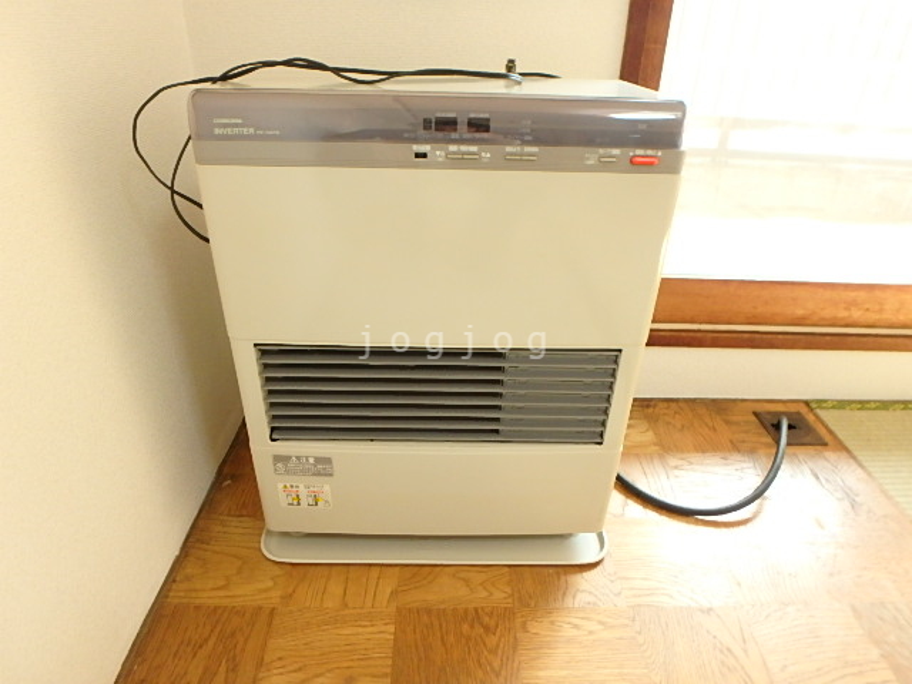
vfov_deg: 63.4
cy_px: 342
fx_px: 553
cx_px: 456
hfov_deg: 79.0
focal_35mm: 21
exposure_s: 1/30
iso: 400
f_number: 3.5
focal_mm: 3.7
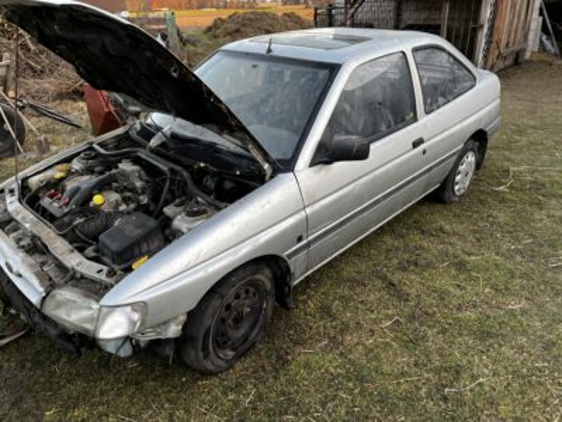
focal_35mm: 26
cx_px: 281
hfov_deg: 67.3
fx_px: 422
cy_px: 211
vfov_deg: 53.1
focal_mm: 5.1
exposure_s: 1/121
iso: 64
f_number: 1.6
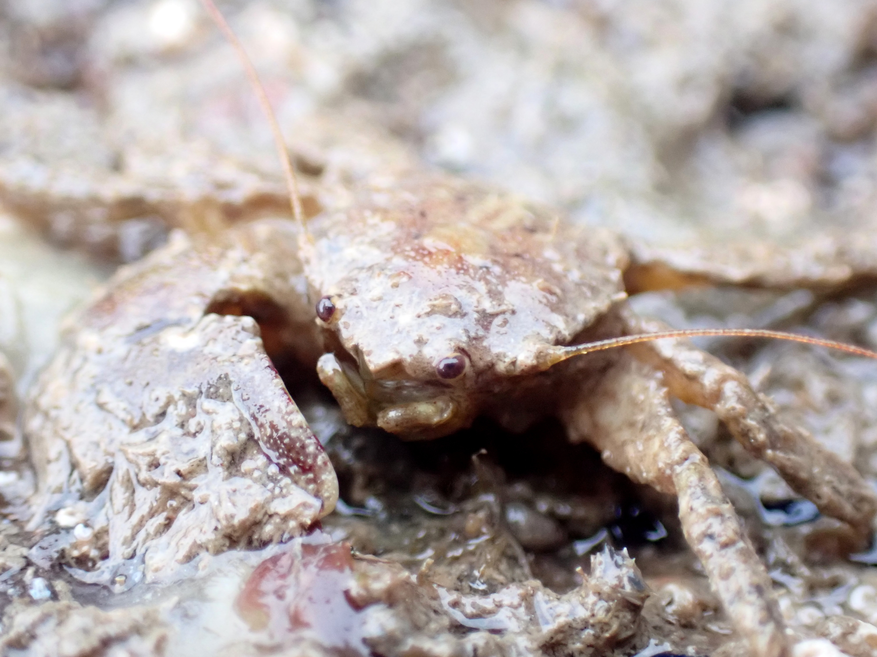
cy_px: 328
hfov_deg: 25.3
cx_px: 438
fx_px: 1951
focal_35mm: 77
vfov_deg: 19.1
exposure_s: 1/80
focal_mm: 13.65
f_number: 4.1
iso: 1250
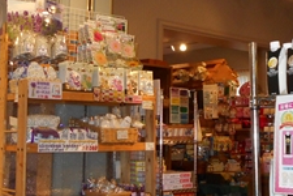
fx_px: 537
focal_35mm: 66
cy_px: 74
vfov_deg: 20.6
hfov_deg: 30.4
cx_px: 173
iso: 250
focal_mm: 4.6
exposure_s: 1/25
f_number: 3.2
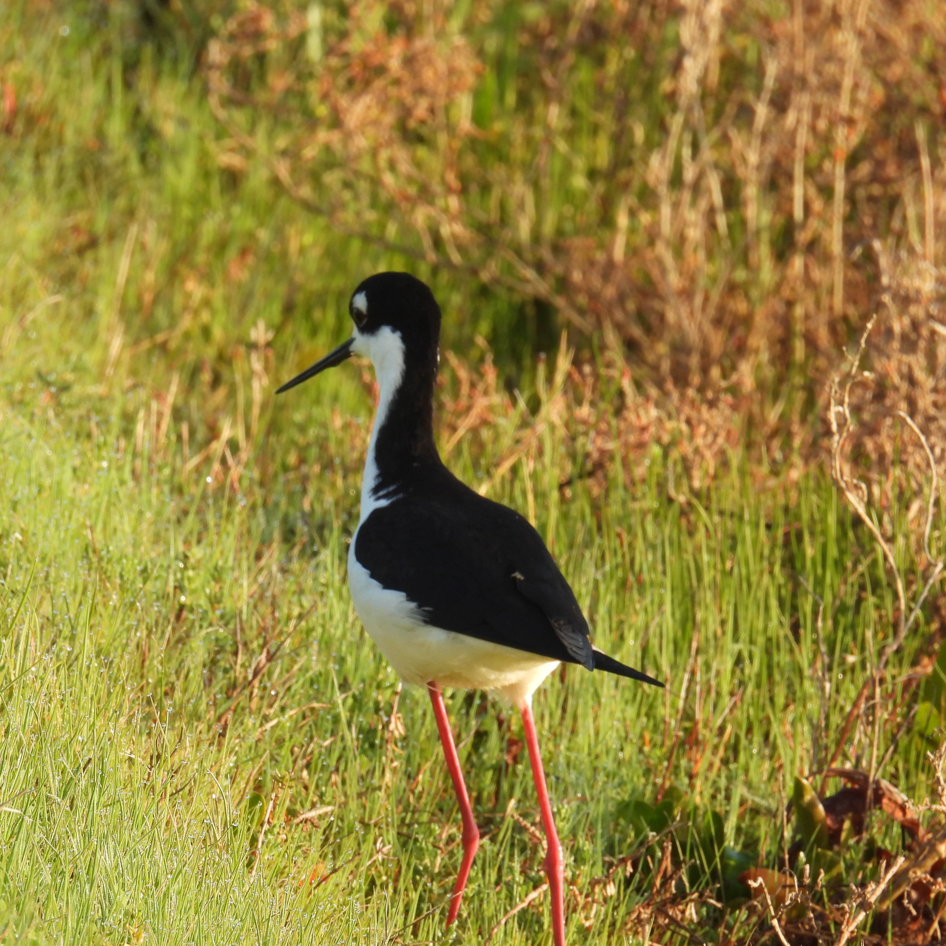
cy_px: 473
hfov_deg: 2.1
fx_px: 25539
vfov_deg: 2.1
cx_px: 391
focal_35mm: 826
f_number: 5.6
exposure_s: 1/250
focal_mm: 125
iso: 180
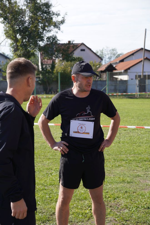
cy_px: 112
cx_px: 75
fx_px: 469
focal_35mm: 75
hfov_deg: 18.2
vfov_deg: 27.0
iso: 100
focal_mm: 50
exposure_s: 1/320
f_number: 5
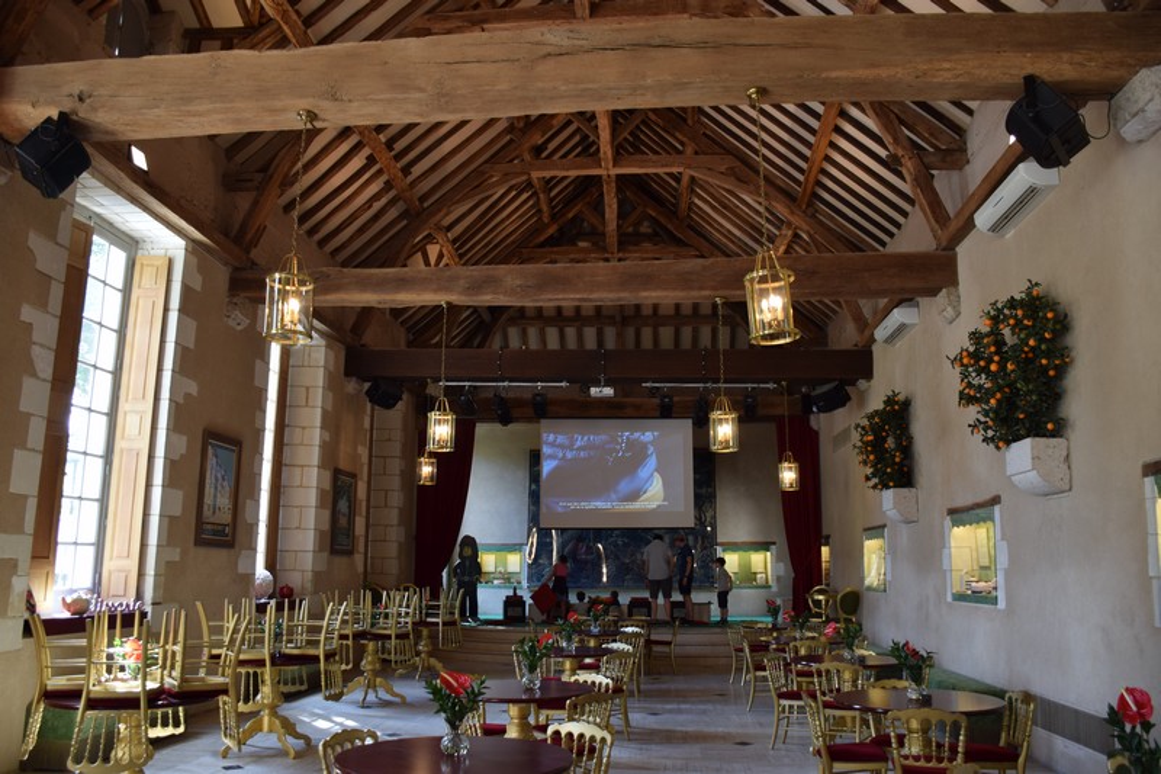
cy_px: 387
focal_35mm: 27
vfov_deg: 47.9
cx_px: 580
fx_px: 871
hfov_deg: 67.4
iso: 400
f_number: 4.5
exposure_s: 1/80
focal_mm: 18
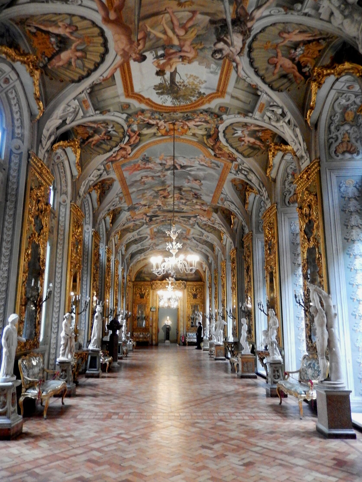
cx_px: 171
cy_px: 234
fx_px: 376
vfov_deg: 65.3
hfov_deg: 51.3
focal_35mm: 27
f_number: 3.4
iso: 800
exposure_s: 1/10
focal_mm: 4.5
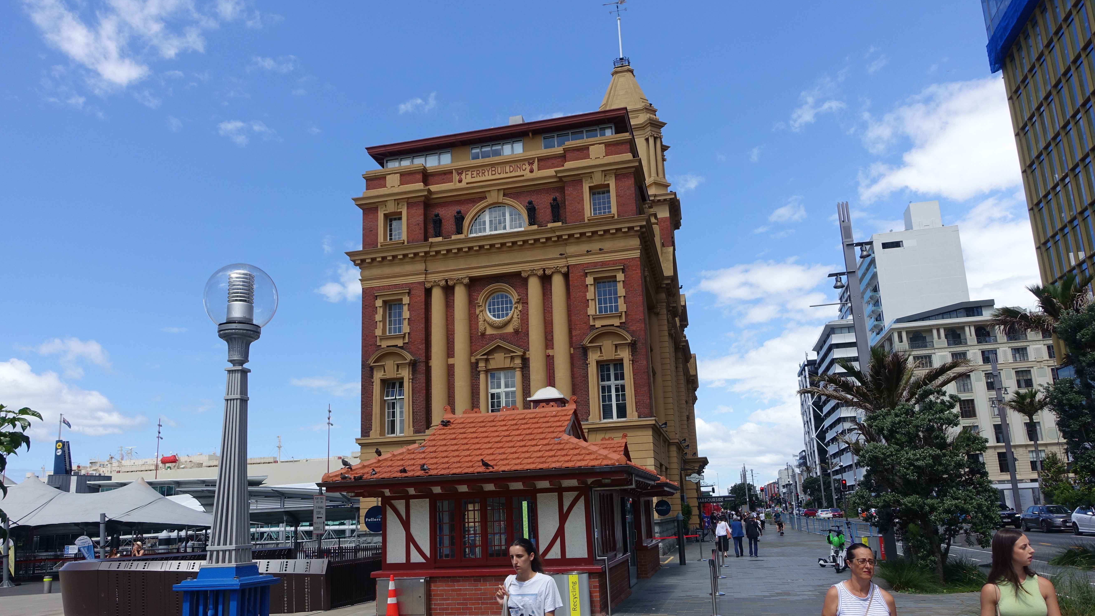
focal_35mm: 26
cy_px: 348
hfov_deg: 71.9
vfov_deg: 44.3
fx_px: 755
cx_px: 539
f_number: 5.6
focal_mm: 8.8
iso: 125
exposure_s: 1/500
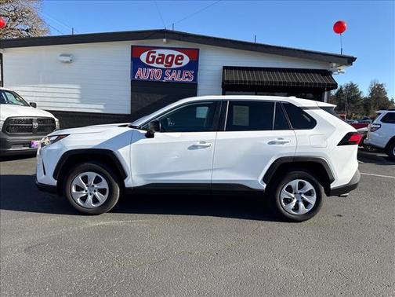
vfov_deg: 56.8
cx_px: 198
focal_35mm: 24
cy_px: 148
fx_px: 274
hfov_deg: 71.6
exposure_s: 1/3279
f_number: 1.78
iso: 80
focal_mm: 6.76
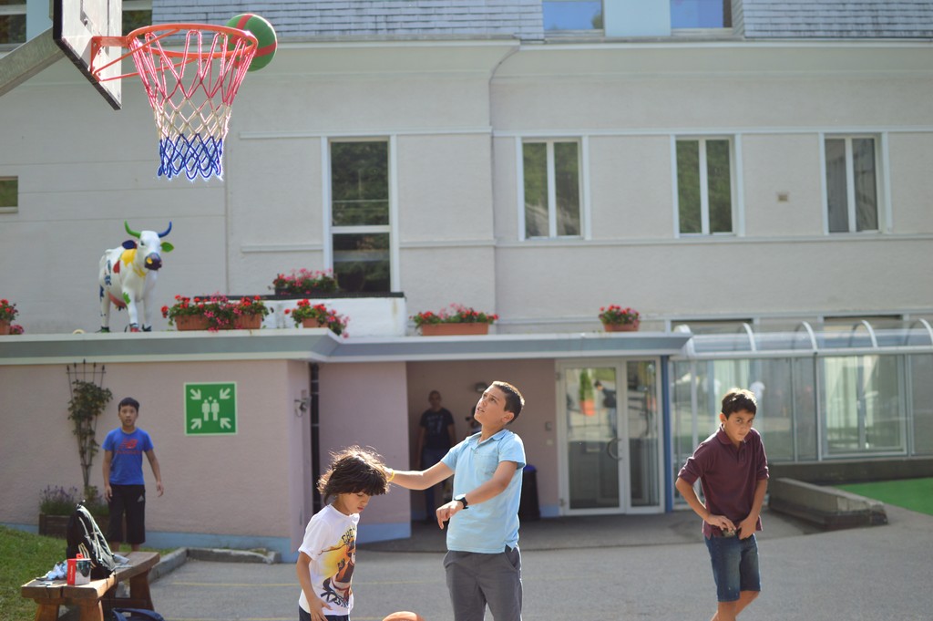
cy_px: 310
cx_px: 466
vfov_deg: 25.7
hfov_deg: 37.9
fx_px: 1359
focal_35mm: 52
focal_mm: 35
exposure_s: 1/2000
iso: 100
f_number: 1.8
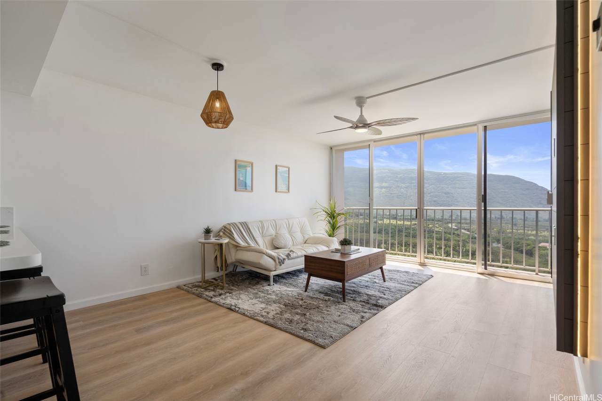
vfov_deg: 73.7
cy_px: 200
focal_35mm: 16
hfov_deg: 96.7
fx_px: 268
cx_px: 301
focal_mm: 16
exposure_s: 1/200
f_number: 8
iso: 200
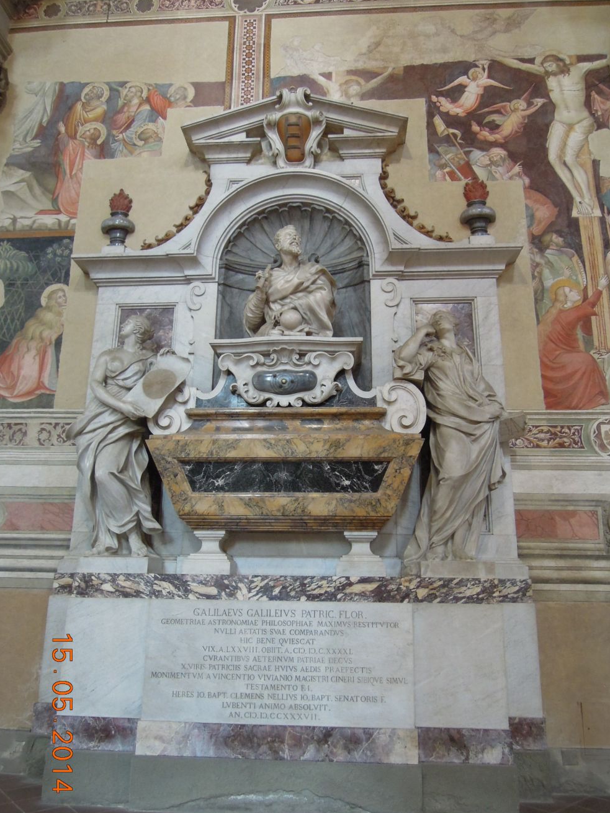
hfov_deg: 54.9
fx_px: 587
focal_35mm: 25
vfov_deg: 69.4
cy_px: 411
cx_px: 313
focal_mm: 4.3
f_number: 2.8
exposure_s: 1/25
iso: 400
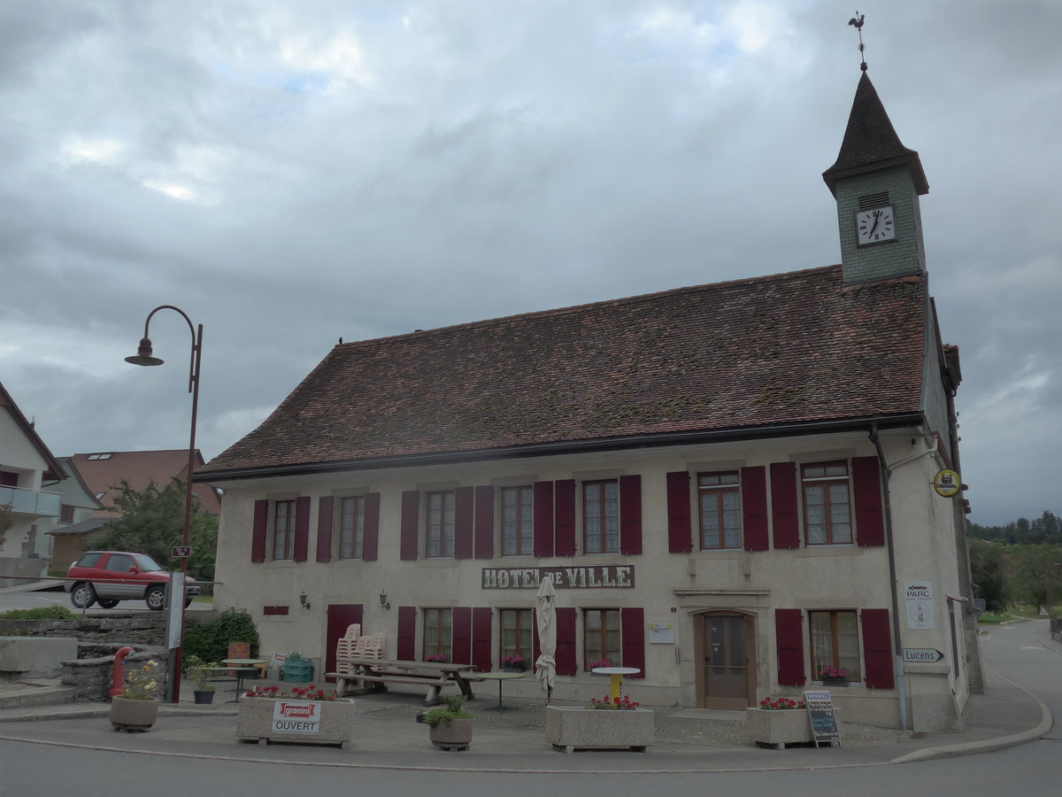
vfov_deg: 48.2
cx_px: 531
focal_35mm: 29
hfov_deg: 61.7
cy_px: 398
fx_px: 890
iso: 160
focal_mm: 6
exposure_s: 1/640
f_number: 2
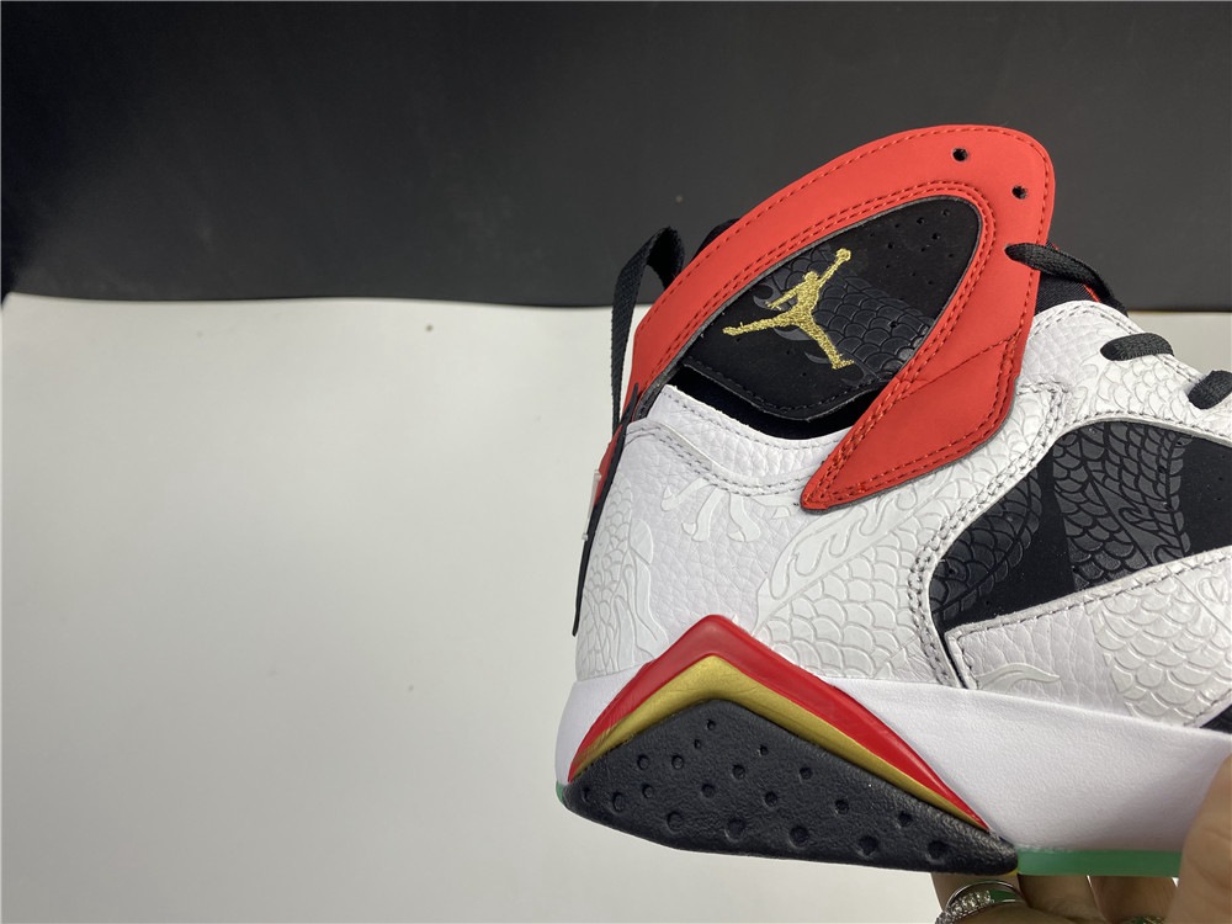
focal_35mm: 26
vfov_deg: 53.1
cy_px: 462
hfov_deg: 67.3
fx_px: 925
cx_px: 616
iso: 32
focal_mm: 4.25
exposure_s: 1/100
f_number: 1.8
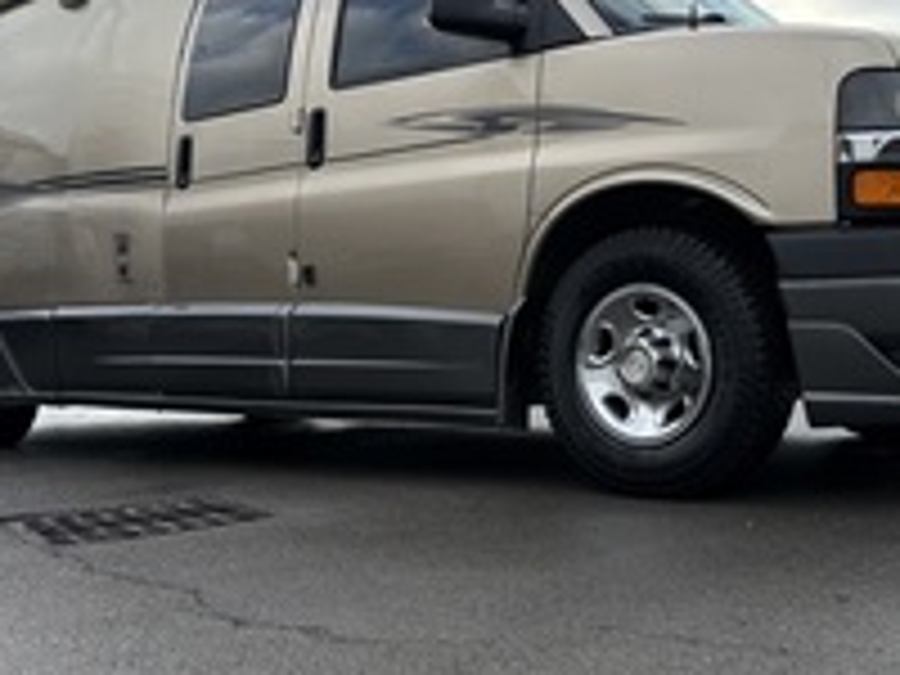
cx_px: 522
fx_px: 1092
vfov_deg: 34.3
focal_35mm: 42
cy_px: 286
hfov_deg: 44.6
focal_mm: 6.76
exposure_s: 1/3759
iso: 100
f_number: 1.78
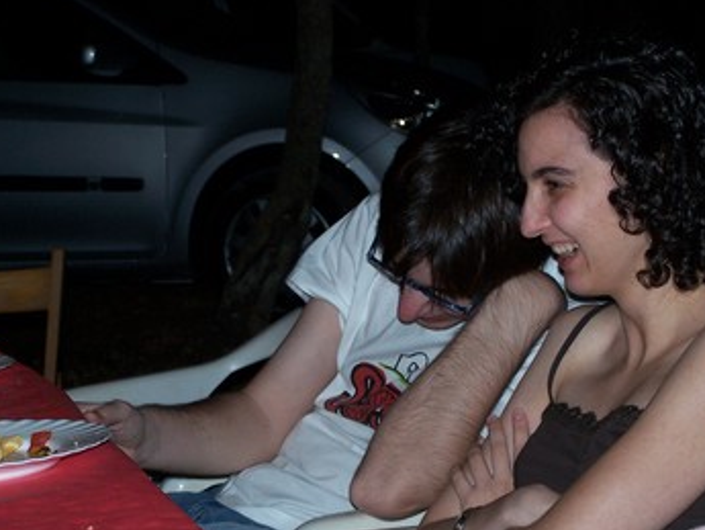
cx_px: 435
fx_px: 2180
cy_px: 291
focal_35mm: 107
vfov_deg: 13.8
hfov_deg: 18.3
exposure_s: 1/80
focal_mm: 13.7
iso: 140
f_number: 3.2
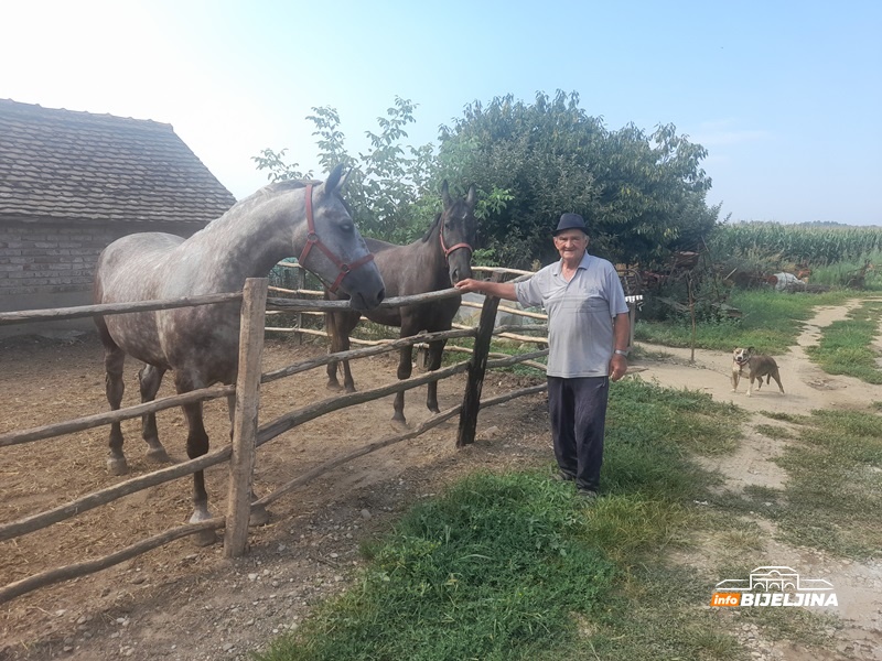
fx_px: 637
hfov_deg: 69.4
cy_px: 330
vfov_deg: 54.9
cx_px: 441
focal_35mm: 25
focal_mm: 4.6
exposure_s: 1/346
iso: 20
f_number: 2
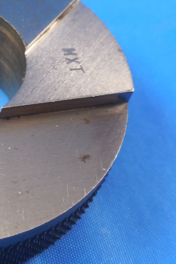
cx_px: -52
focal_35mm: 58
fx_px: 425
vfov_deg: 34.3
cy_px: 94
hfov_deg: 21.2
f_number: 3.3
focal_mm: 4.5
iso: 180
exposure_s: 1/30
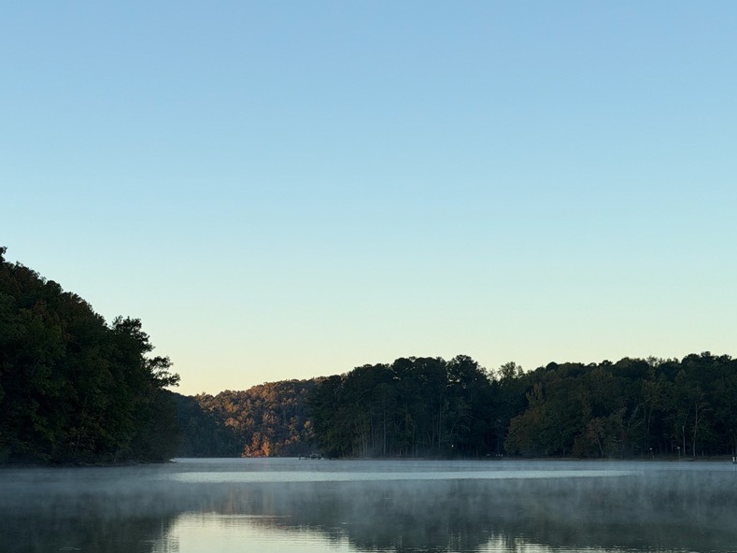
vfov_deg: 20.1
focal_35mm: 73
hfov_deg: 26.6
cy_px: 366
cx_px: 262
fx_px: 1554
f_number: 1.78
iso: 64
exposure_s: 1/1264
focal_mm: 6.76
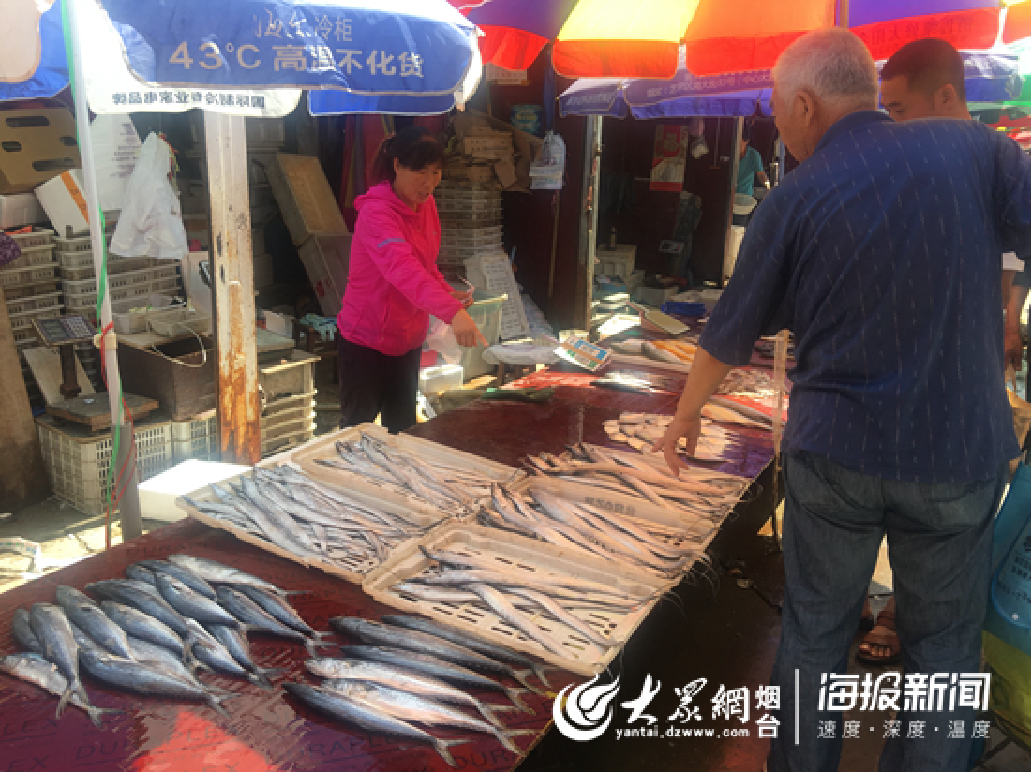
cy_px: 386
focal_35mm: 29
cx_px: 516
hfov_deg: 61.7
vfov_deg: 48.2
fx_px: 863
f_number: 2.2
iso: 25
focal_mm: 4.15
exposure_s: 1/447
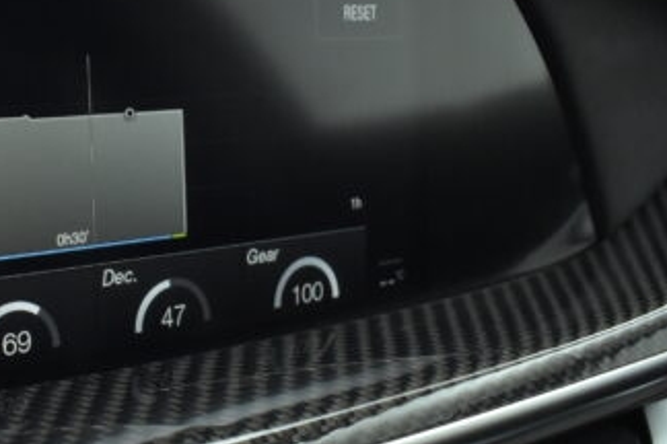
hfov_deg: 29.1
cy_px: 184
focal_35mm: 64
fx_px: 1186
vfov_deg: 21.2
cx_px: -25
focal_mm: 18
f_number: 3.5
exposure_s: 1/80
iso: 1600
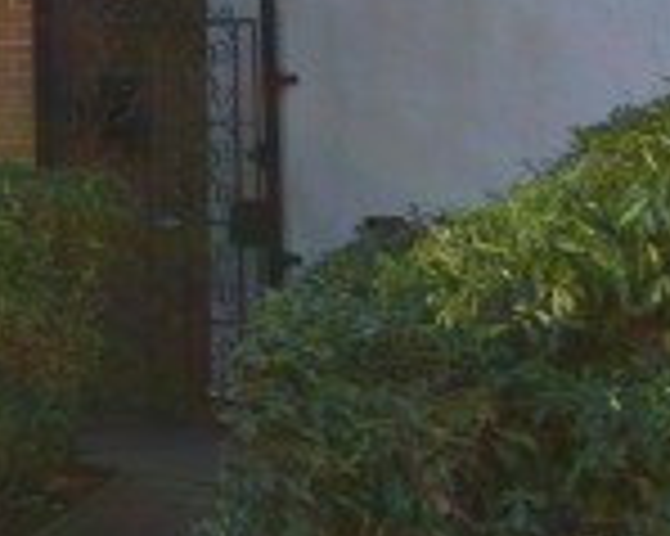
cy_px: -435
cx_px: -1407
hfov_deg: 7.8
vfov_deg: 7.1
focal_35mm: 213
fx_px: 4221
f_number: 5.6
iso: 100
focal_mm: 22
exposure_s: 1/60
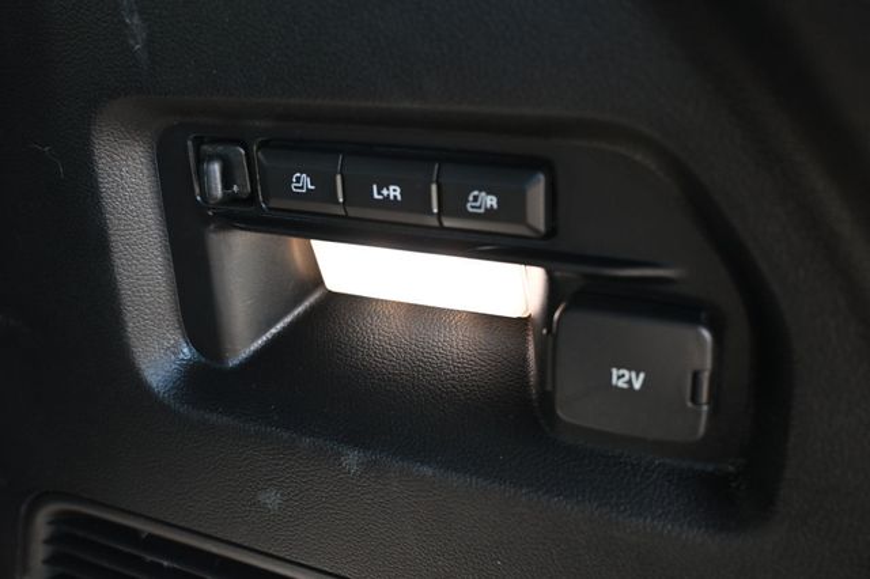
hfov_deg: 51.3
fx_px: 906
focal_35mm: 38
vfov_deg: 35.5
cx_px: 435
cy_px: 290
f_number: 4.2
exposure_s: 1/125
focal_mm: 25
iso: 800
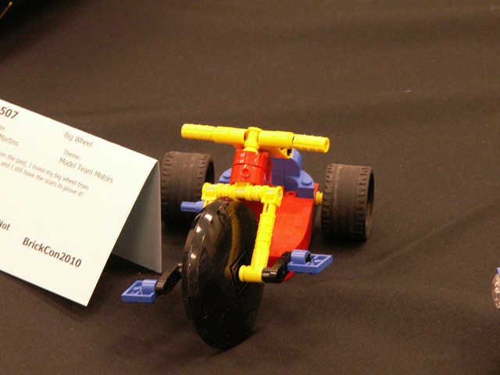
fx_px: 2860
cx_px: 250
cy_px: 188
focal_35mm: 198
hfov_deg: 10.0
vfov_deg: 7.5
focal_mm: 32.42
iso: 160
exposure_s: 1/8
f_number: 4
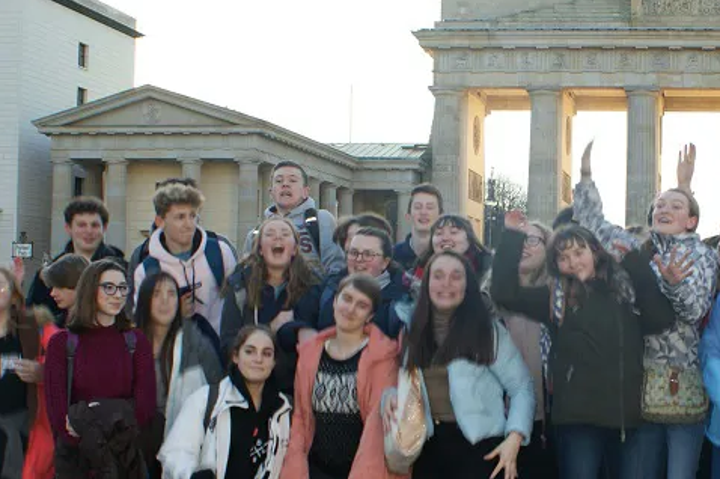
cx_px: 559
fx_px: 1379
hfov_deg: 28.7
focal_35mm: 69
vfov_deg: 19.7
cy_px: 281
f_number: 6.3
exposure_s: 1/80
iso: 100
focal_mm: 22
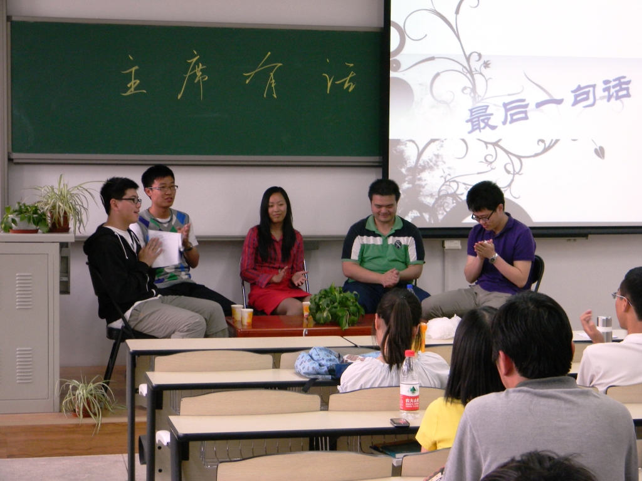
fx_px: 1243
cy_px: 240
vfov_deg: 21.9
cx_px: 321
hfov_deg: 29.0
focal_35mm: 67
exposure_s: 1/30
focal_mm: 12.2
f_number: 4.3
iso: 239
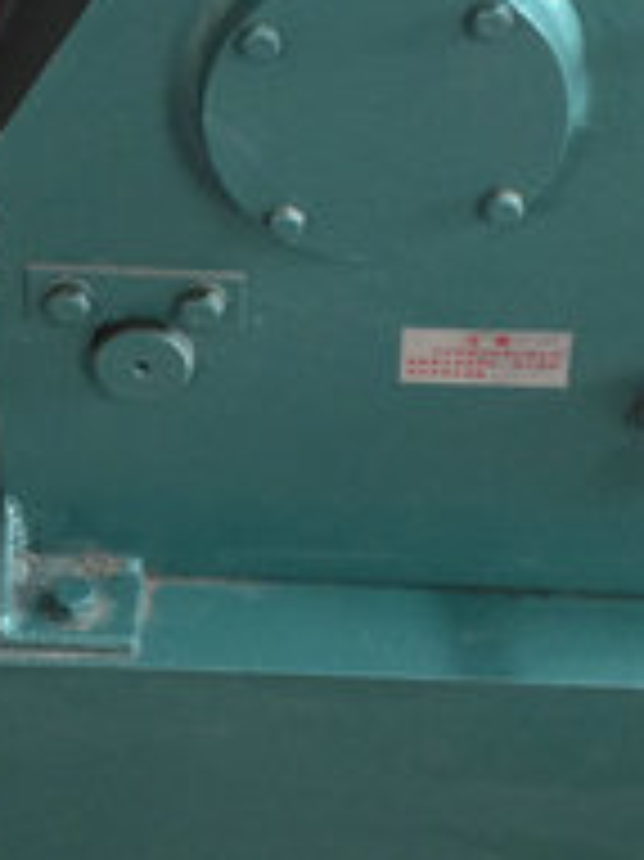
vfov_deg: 17.9
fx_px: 2732
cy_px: 311
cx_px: 135
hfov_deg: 13.4
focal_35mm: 110
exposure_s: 1/20
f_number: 2.4
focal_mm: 4.28
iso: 125
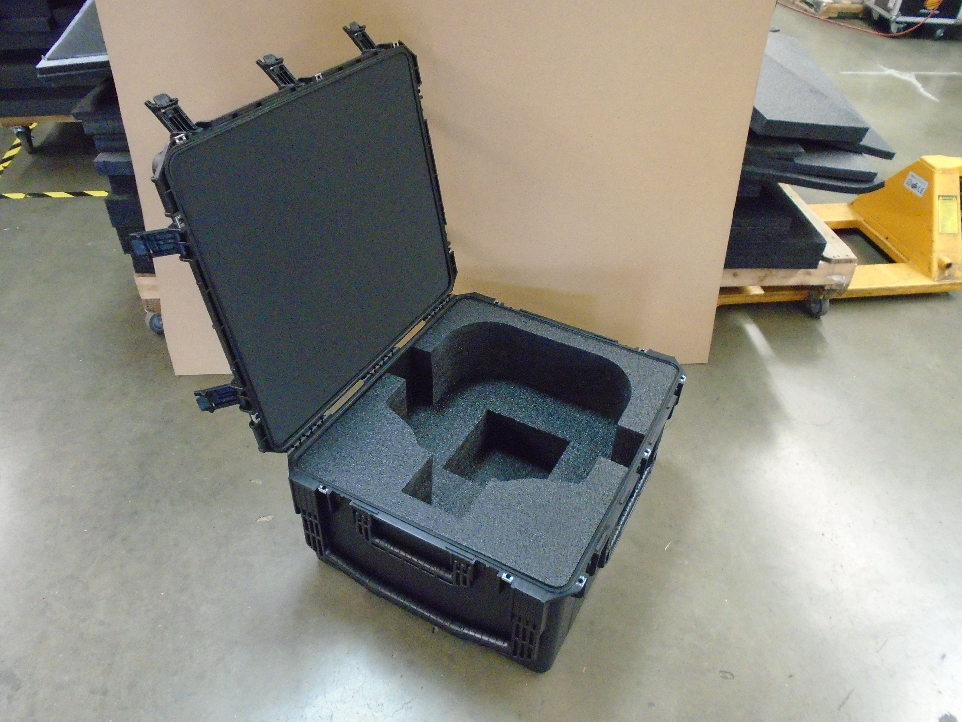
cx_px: 481
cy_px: 361
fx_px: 723
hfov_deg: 67.3
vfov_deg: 53.1
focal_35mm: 26
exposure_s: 1/20
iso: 800
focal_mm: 4.6
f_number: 3.2
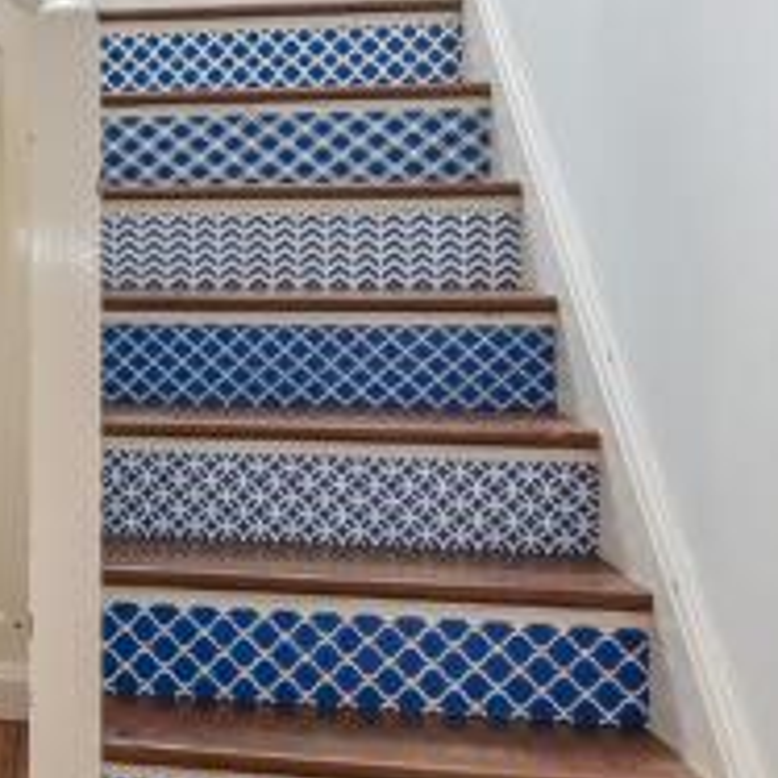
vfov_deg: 26.3
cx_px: -429
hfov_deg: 21.6
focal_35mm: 65
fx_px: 1653
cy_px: 250
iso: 400
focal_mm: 14
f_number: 14
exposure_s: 1/1.6
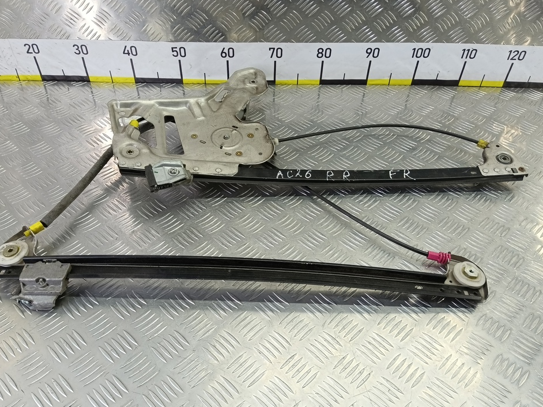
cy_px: 192
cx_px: 263
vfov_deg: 54.9
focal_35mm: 25
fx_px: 392
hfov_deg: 69.4
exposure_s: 1/50
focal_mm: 4.11
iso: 143
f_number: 1.6
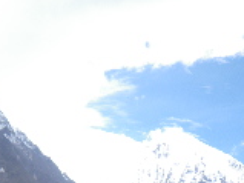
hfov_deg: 23.8
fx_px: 578
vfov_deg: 17.2
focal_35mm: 82
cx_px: 100
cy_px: 217
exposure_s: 1/250
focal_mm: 6.1
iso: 50
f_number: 3.8
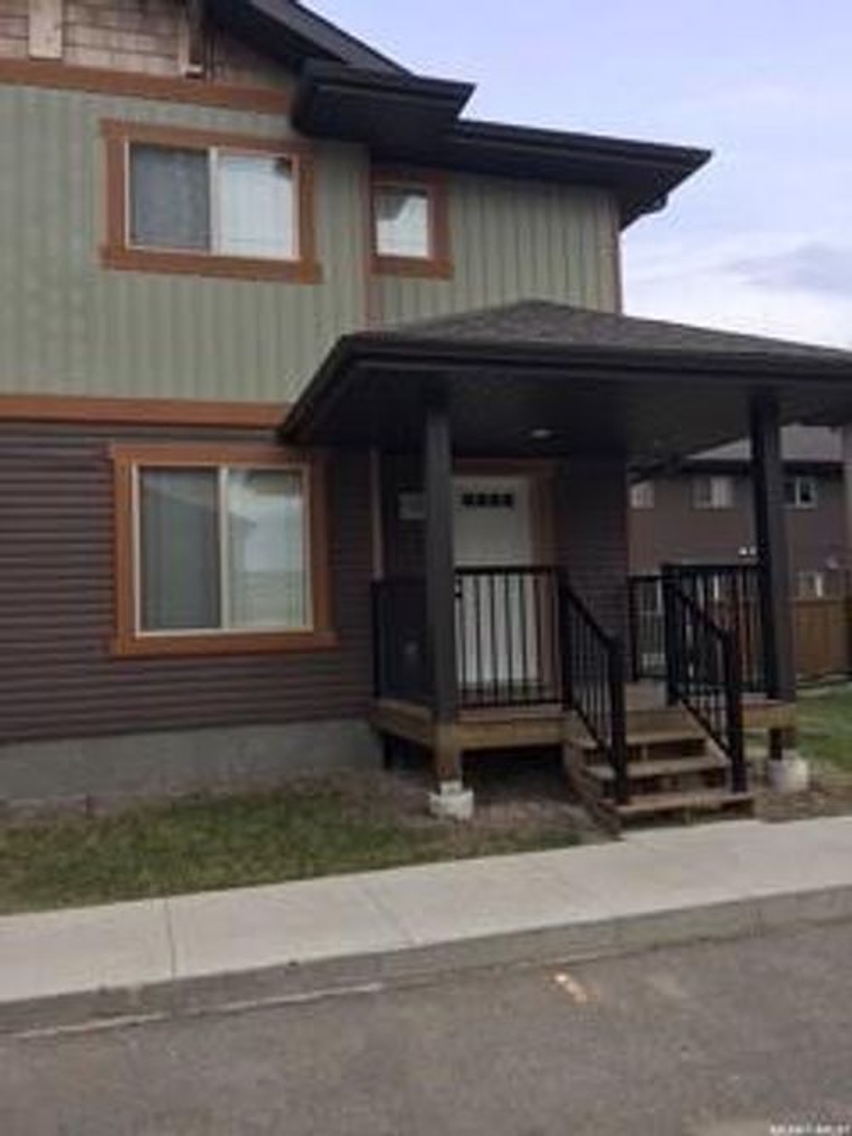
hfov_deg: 48.2
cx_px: 426
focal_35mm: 29
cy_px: 568
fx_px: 952
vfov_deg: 61.7
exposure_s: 1/549
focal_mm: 4.15
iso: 32
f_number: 2.2
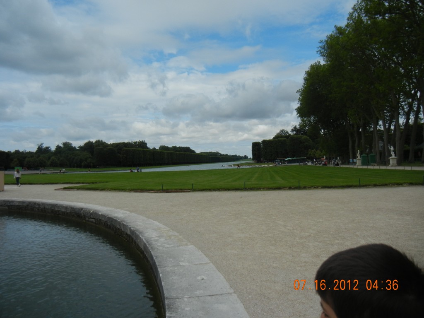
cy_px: 159
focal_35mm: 30
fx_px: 367
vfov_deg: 46.8
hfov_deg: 60.0
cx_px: 212
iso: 160
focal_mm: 5.4
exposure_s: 1/610
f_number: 7
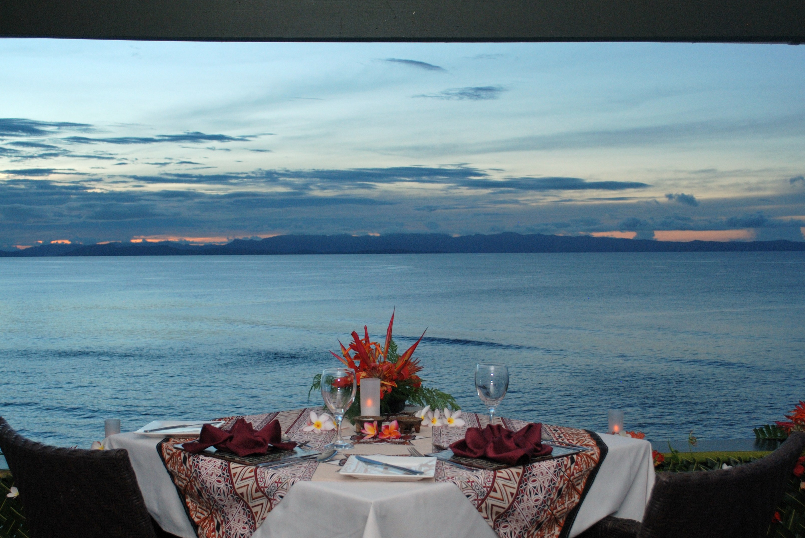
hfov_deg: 41.9
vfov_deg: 28.7
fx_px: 1052
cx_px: 404
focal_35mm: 47
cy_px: 286
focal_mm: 26
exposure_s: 1/100
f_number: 5.6
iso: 400
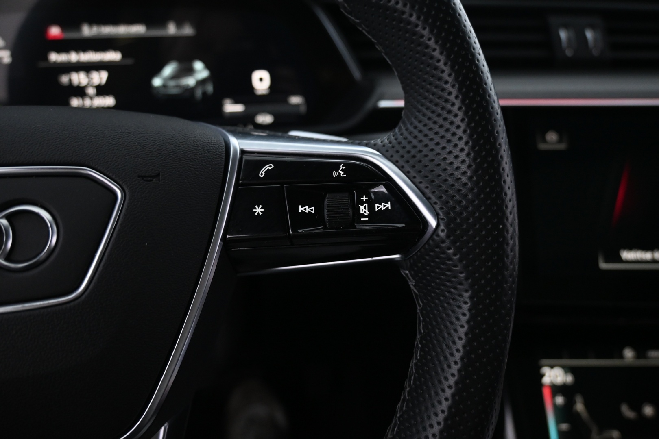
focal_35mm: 28
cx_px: 330
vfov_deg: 46.8
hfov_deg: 65.9
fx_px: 508
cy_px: 220
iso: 2000
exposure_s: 1/30
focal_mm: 18.5
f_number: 3.8
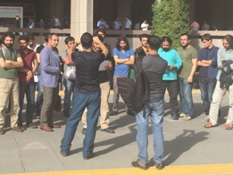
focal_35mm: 61
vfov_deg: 23.5
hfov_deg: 31.3
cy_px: 20
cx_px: 70
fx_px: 411
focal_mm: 4.15
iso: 32
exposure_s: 1/1364
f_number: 2.2
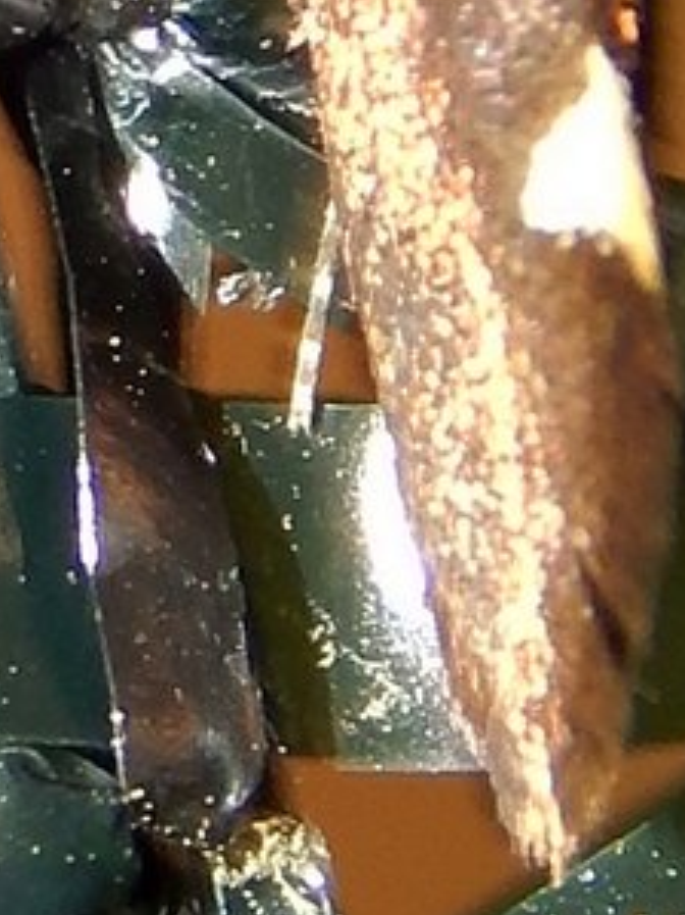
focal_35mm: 397
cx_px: 483
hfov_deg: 3.7
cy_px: -155
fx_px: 10482
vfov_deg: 5.0
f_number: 10.1
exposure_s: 1/40
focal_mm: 28.7
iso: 125
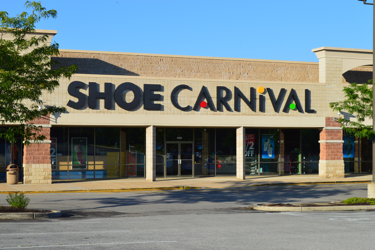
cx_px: 188
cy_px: 125
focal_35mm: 63
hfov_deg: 31.9
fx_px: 656
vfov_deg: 21.5
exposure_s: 1/400
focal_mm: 42
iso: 400
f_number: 11
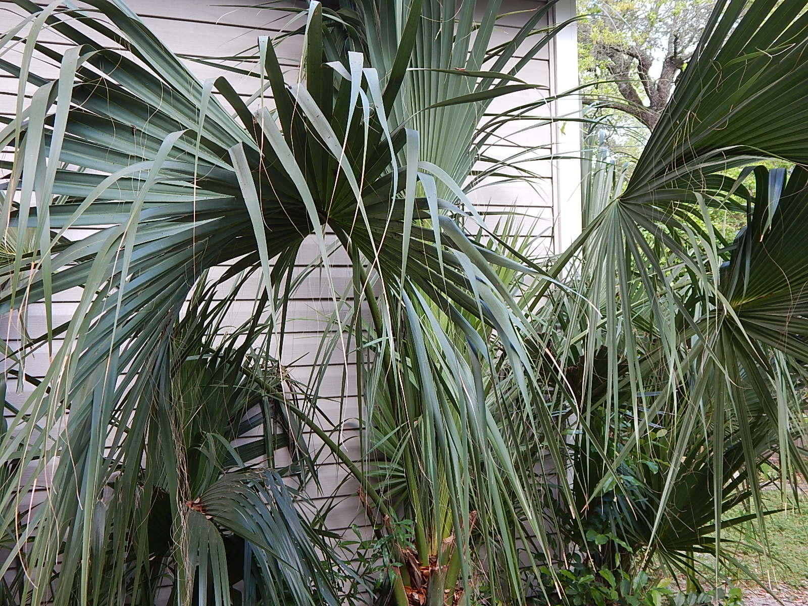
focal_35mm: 43
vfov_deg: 33.6
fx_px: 1004
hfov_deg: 43.9
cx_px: 404
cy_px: 303
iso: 125
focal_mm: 7.7
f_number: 3.6
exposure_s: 1/100
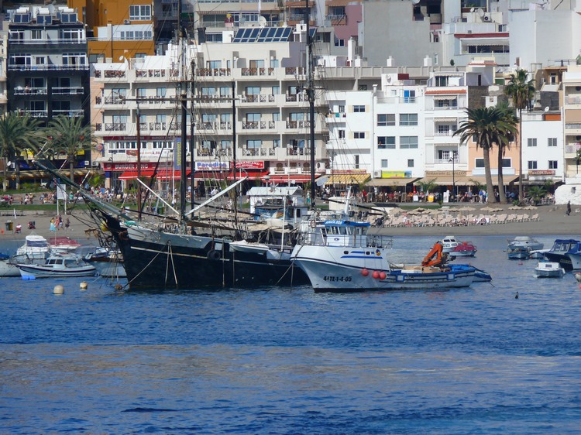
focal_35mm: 420
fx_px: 7047
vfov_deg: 3.5
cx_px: 290
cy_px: 218
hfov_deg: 4.7
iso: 100
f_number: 5.6
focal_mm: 88.8
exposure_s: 1/320
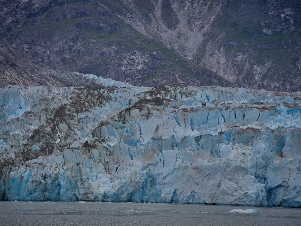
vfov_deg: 11.3
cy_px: 113
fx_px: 1139
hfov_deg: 15.1
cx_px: 146
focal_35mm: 131
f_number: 5
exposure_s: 1/250
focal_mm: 120
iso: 100
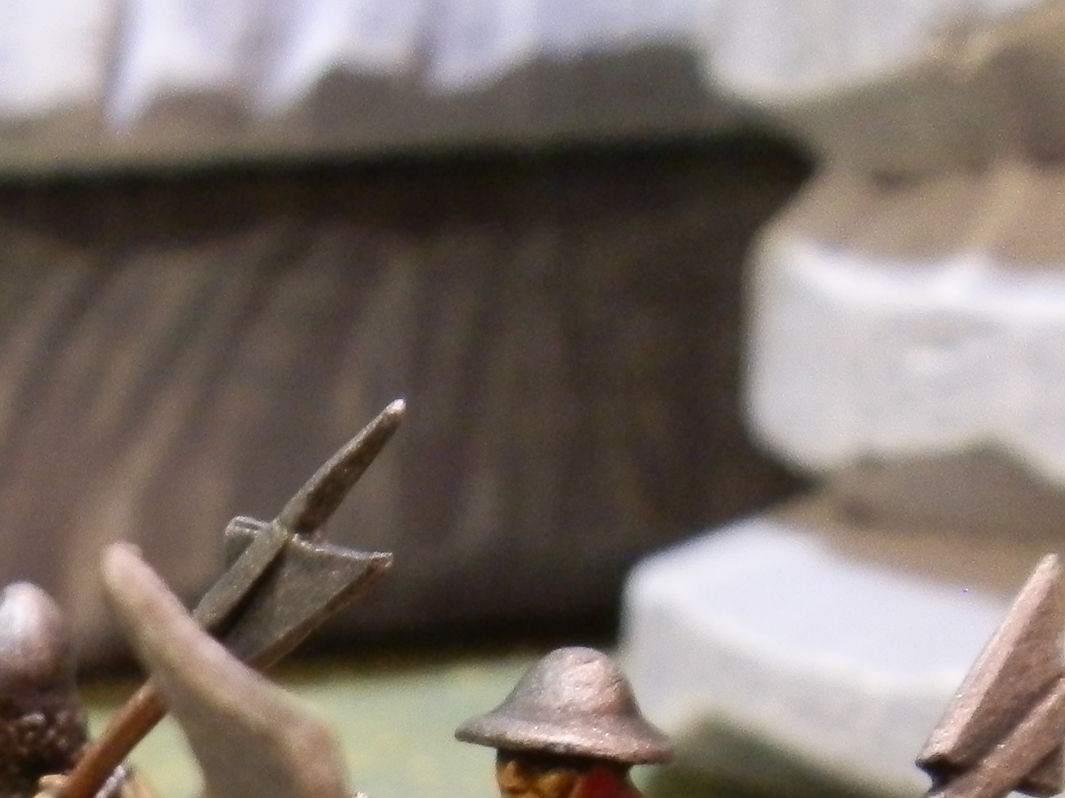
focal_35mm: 88
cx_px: -140
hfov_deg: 21.0
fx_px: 2707
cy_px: 1241
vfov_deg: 15.3
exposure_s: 1/8
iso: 200
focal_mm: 5
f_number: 3.1
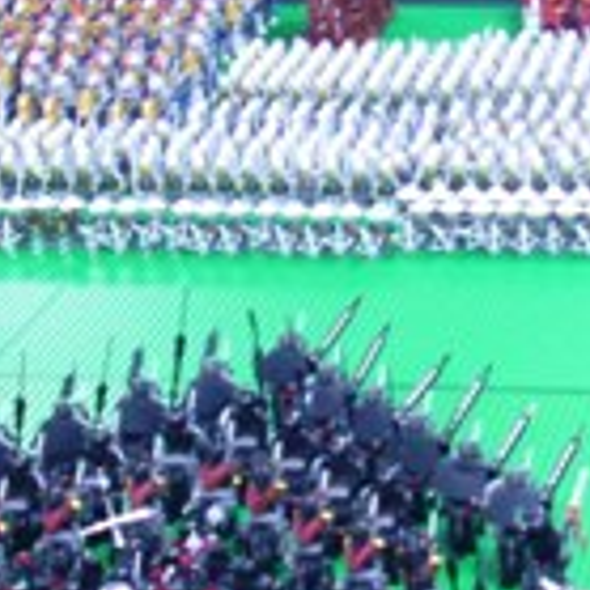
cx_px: 539
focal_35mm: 130
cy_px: 598
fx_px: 2507
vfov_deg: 13.2
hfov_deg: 13.3
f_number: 2.9
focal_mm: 5.7
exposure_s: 1/8
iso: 160
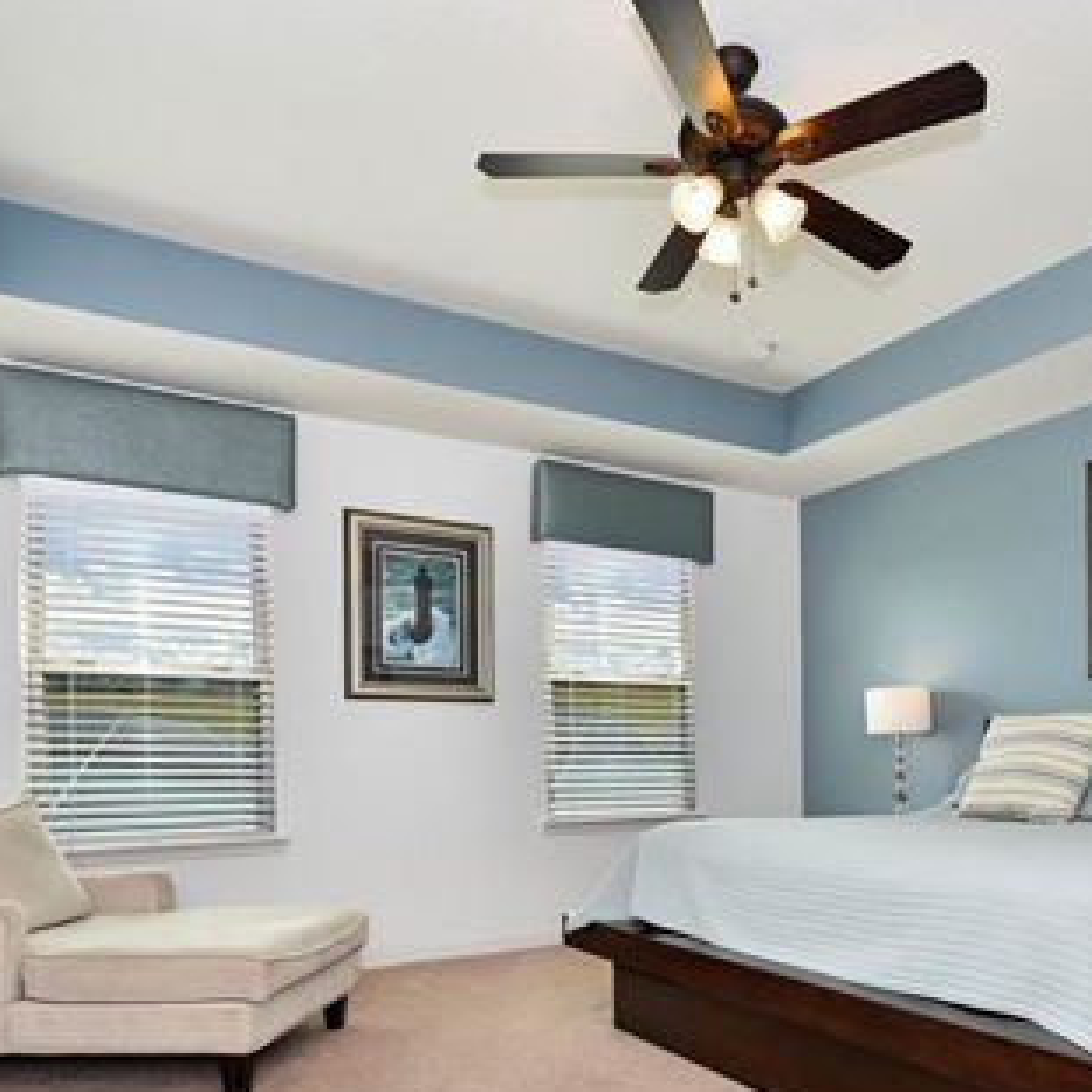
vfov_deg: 57.3
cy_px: 758
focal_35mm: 27
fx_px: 964
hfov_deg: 57.8
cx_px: 725
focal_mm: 14
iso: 280
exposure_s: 1/125
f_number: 5.6
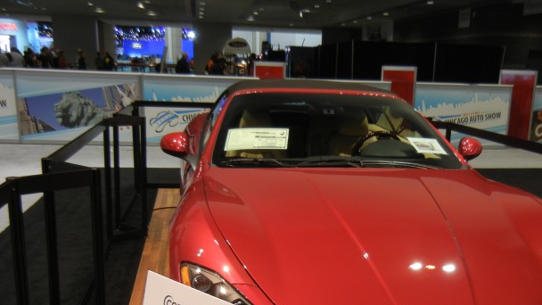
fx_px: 618
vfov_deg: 27.3
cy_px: 229
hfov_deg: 47.1
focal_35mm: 43
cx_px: 322
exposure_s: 1/45
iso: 160
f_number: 3.5
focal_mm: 5.4
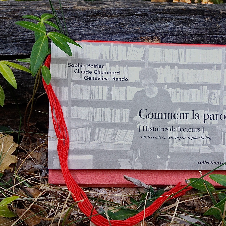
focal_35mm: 42
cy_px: 112
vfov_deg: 40.0
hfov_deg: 39.5
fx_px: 310
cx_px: 152
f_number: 2.4
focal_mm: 4.28
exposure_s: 1/120
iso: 50
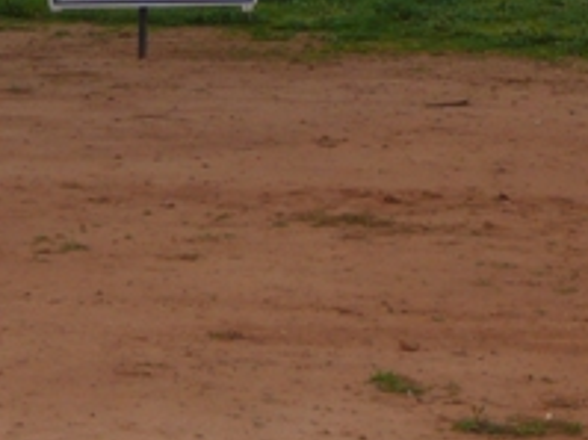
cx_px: 369
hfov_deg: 9.0
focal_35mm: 221
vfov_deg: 6.5
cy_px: -428
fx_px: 3752
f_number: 4.3
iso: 100
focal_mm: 9.1
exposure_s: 1/200
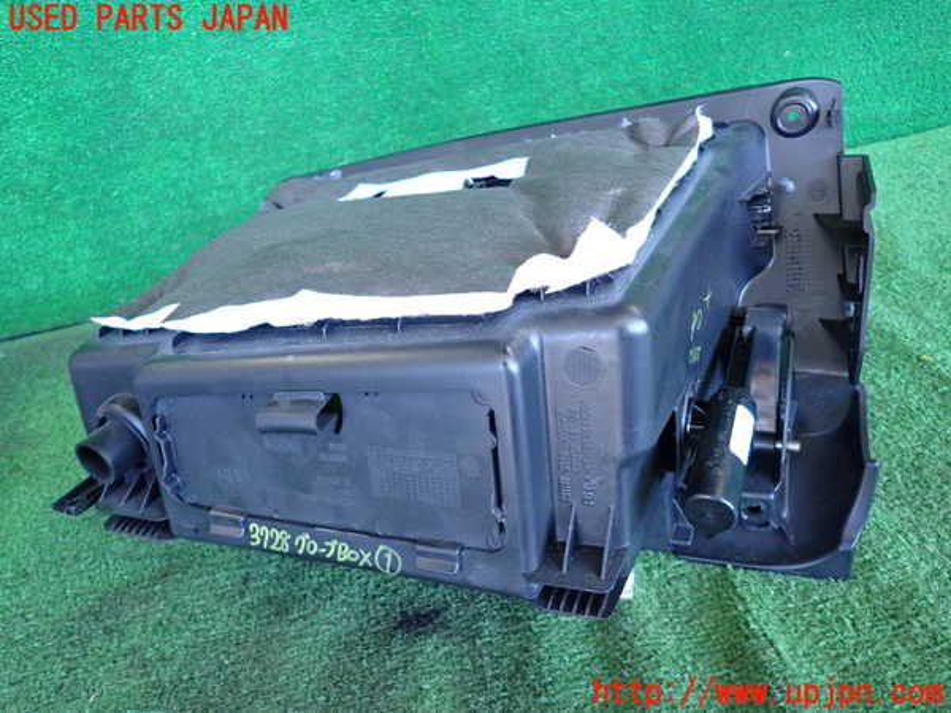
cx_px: 476
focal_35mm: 25
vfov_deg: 54.9
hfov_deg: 69.4
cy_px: 356
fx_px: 687
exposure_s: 1/125
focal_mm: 4.5
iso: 400
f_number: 2
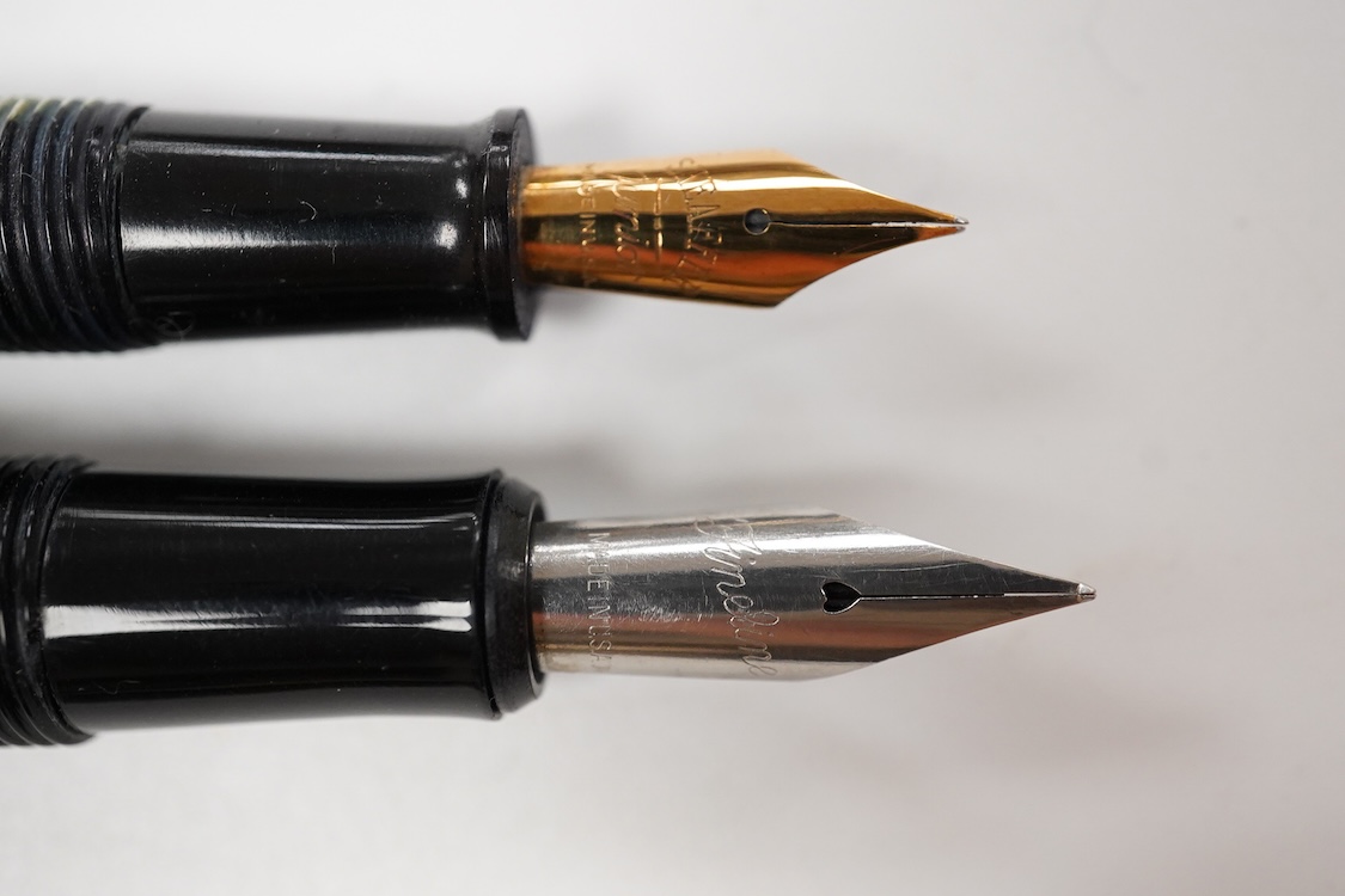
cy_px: 448
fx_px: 1681
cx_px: 672
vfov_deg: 29.9
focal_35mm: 45
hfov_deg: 43.6
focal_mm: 30
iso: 2500
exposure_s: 1/200
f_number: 9
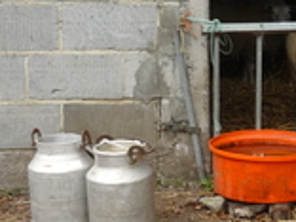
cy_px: 142
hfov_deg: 15.2
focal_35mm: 127
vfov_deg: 11.7
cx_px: 302
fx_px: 1086
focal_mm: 5.5
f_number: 2.8
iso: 100
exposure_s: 1/80
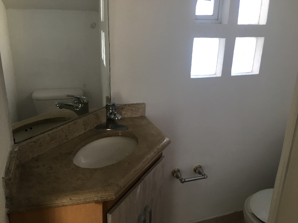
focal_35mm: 29
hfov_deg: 61.6
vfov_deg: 48.2
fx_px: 250
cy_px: 112
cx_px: 149
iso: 32
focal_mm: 4.15
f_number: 2.2
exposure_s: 1/60
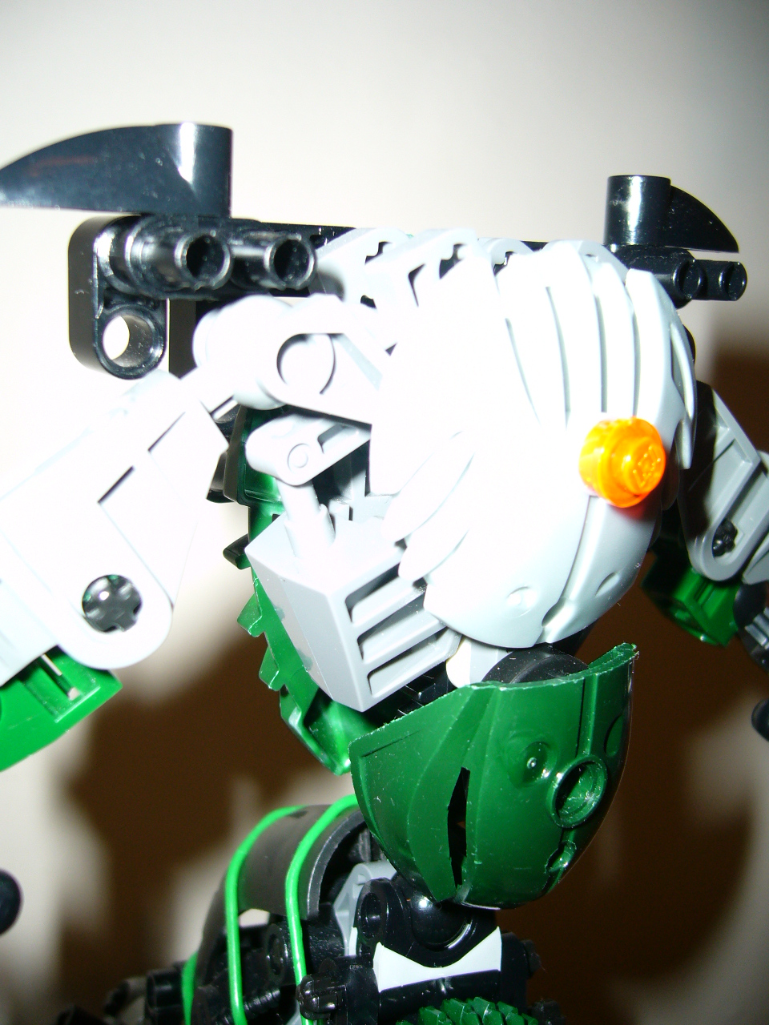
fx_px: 1037
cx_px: 384
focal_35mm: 35
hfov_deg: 40.7
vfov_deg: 52.6
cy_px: 512
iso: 100
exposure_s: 1/30
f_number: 2.8
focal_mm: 5.8
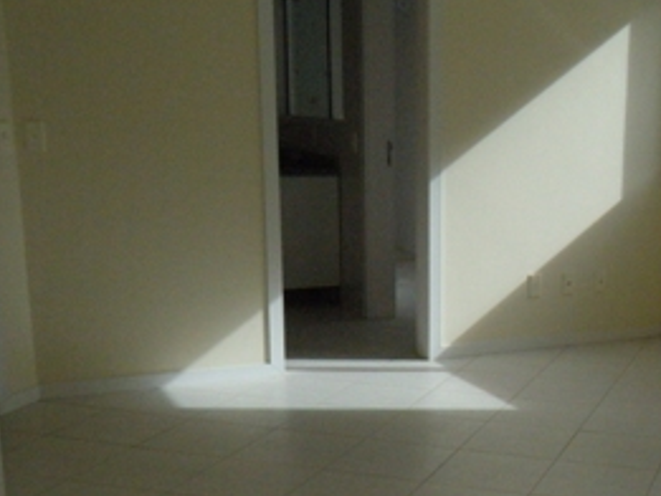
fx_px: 1146
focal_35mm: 60
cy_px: 367
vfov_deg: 24.2
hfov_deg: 31.4
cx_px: 522
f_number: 6.4
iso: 400
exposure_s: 1/1261
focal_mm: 5.9
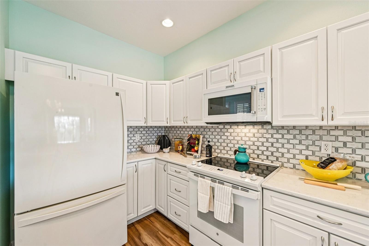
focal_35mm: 14
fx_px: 143
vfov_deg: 81.2
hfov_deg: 104.3
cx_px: 184
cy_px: 123
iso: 400
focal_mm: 14
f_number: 8
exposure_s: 1/13
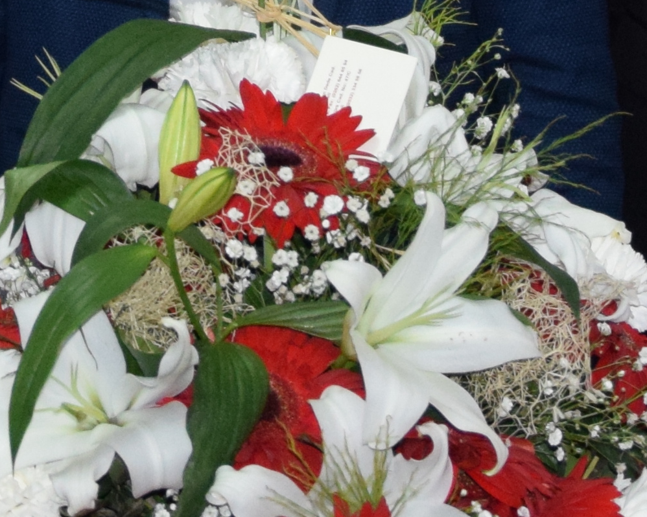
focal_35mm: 237
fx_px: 4537
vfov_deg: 6.4
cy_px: -398
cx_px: 14
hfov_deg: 8.1
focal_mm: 28
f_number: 4
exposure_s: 1/60
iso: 1600
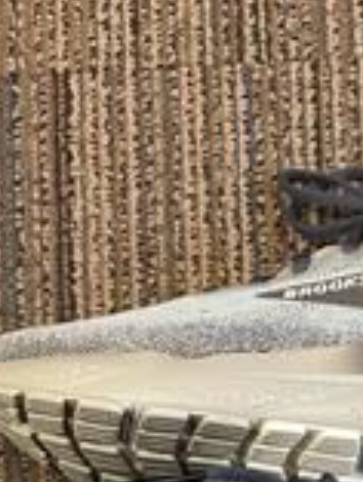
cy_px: 503
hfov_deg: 22.6
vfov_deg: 28.4
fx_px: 880
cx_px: 348
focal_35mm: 63
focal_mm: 5.7
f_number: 1.5
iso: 160
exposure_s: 1/60
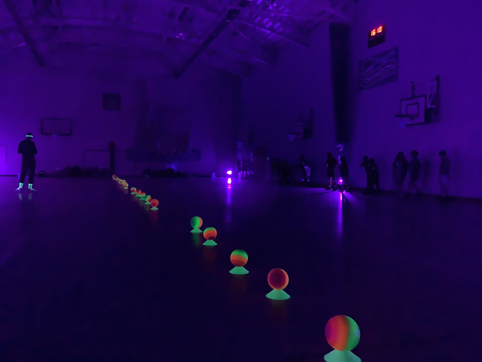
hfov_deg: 58.4
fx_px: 432
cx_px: 241
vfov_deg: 45.4
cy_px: 181
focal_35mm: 31
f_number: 2.4
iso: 800
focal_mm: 3.3
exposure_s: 1/17
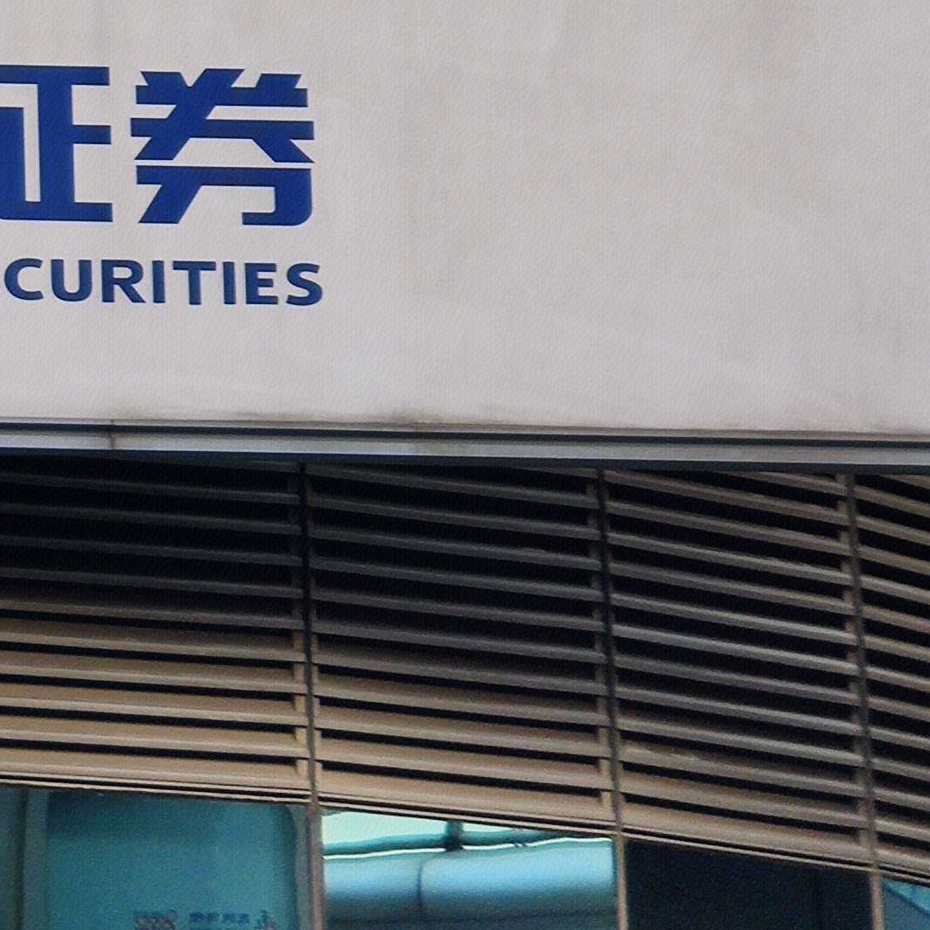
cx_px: -714
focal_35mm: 196
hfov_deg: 8.6
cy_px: 184
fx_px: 5958
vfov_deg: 8.9
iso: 100
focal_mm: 6.22
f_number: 2.2
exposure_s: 1/654
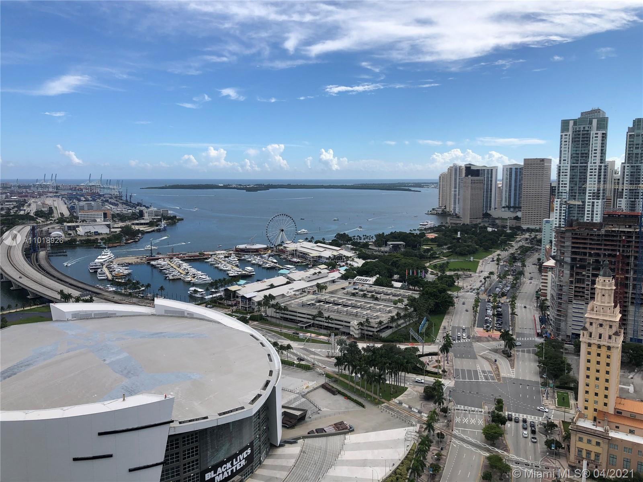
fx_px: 520
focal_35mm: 28
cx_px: 322
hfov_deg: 63.4
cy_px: 241
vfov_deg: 49.7
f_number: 1.8
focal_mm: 3.99
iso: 20
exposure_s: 1/2703
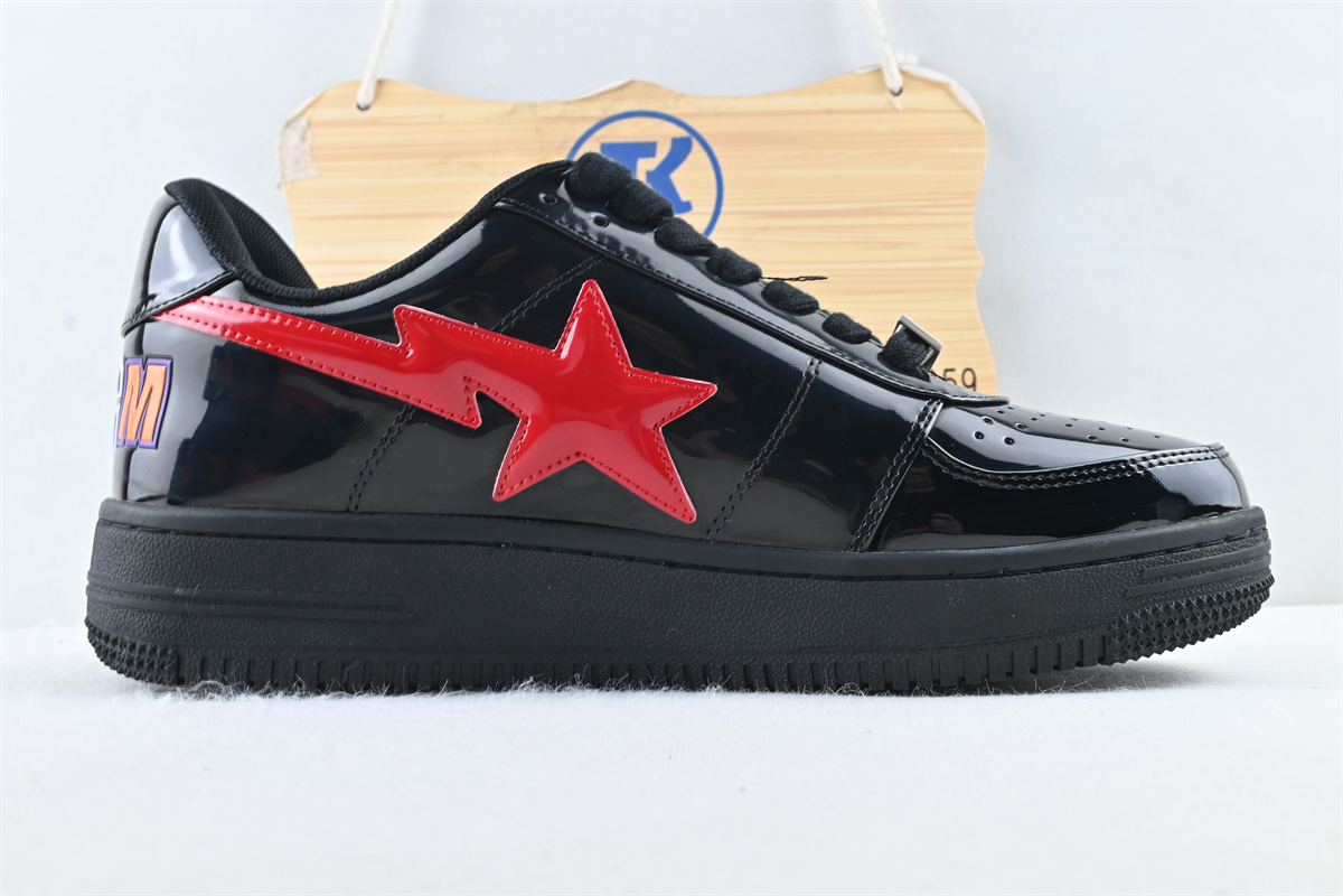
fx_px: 1539
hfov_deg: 47.2
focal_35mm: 41
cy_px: 448
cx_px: 672
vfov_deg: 32.4
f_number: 10
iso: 160
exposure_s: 1/10
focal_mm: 27.5
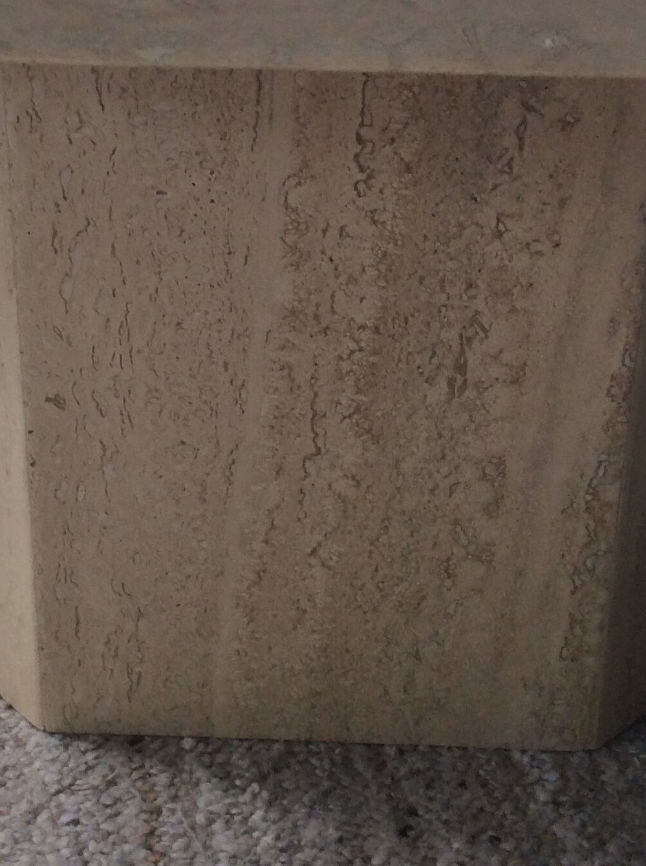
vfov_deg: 31.0
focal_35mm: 62
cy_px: 283
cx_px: 283
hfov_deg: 23.6
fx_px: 1547
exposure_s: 1/25
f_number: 2.4
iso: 64
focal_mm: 3.3
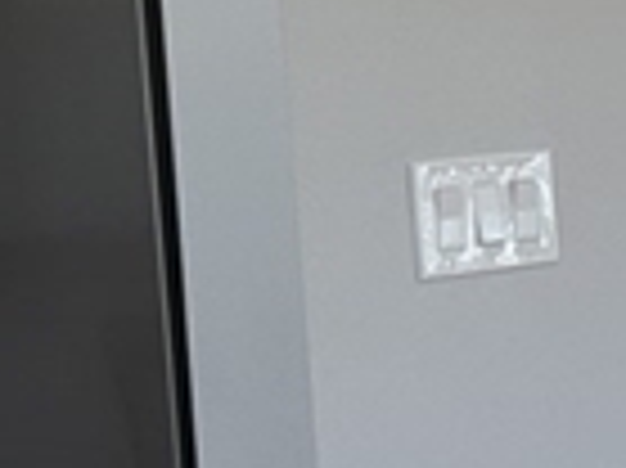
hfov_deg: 8.4
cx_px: 2144
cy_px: 270
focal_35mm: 177
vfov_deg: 8.4
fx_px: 3198
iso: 80
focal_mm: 6.86
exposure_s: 1/319
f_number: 1.78
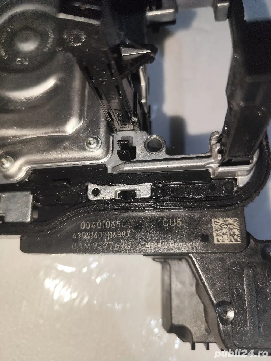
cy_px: 180
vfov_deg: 73.9
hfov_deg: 58.9
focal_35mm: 23
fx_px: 240
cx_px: 136
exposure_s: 1/100
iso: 100
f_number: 1.65
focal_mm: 6.19
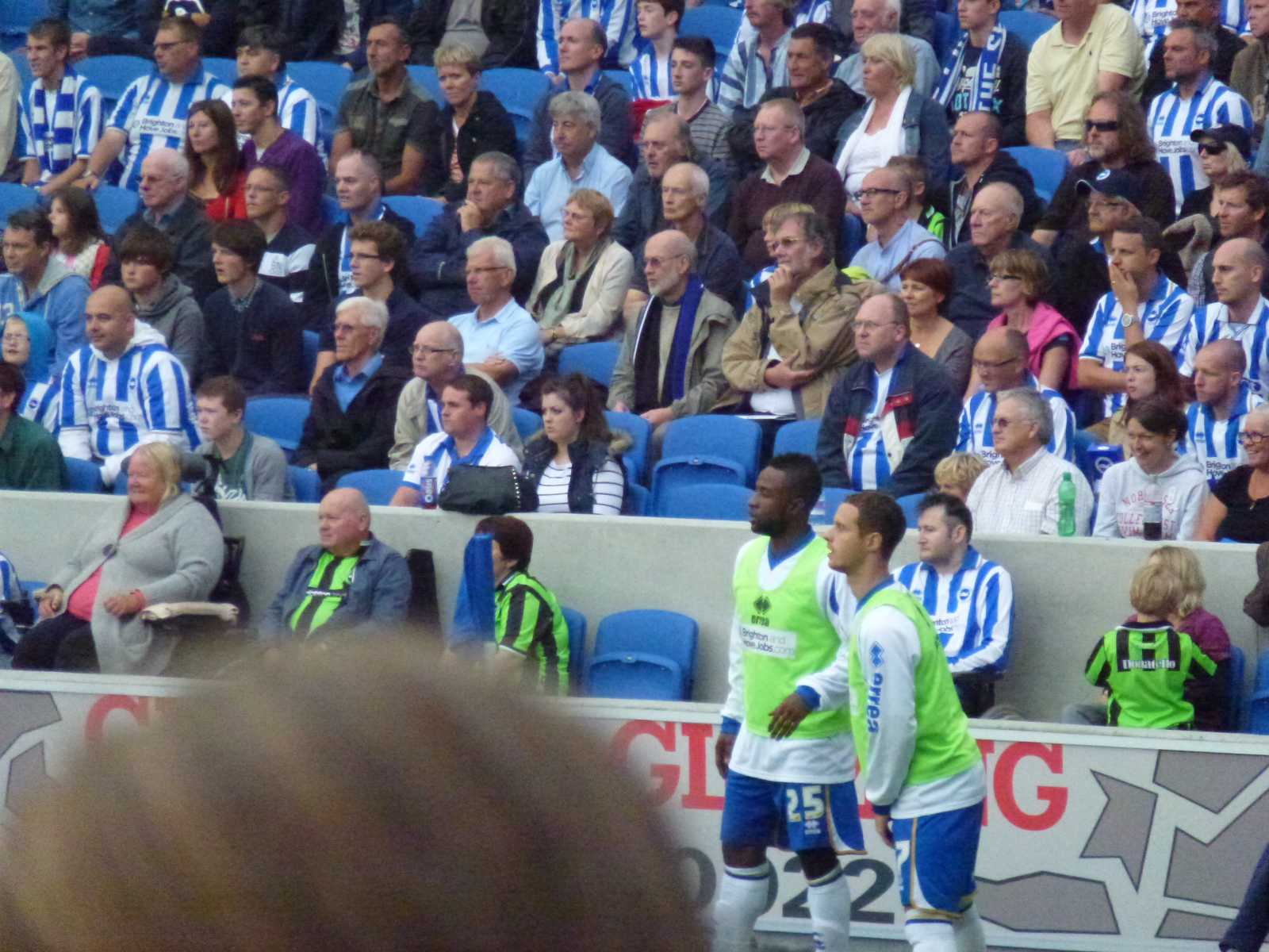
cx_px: 634
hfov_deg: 5.2
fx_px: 14077
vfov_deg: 3.9
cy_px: 476
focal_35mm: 384
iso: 1600
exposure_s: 1/400
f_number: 5.9
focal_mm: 68.8
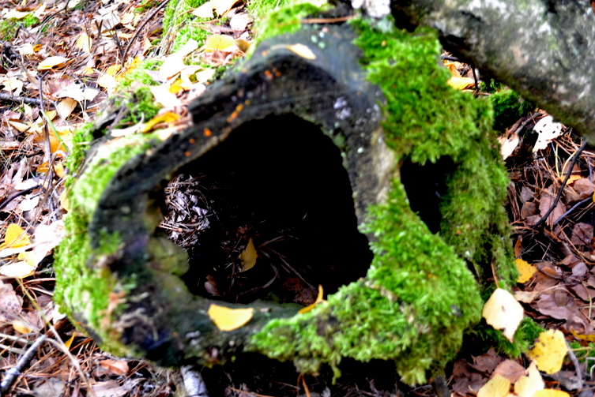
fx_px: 843
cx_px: 308
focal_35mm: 51
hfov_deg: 38.9
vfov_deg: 26.5
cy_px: 198
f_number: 4.8
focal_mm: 32
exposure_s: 1/13
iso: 800
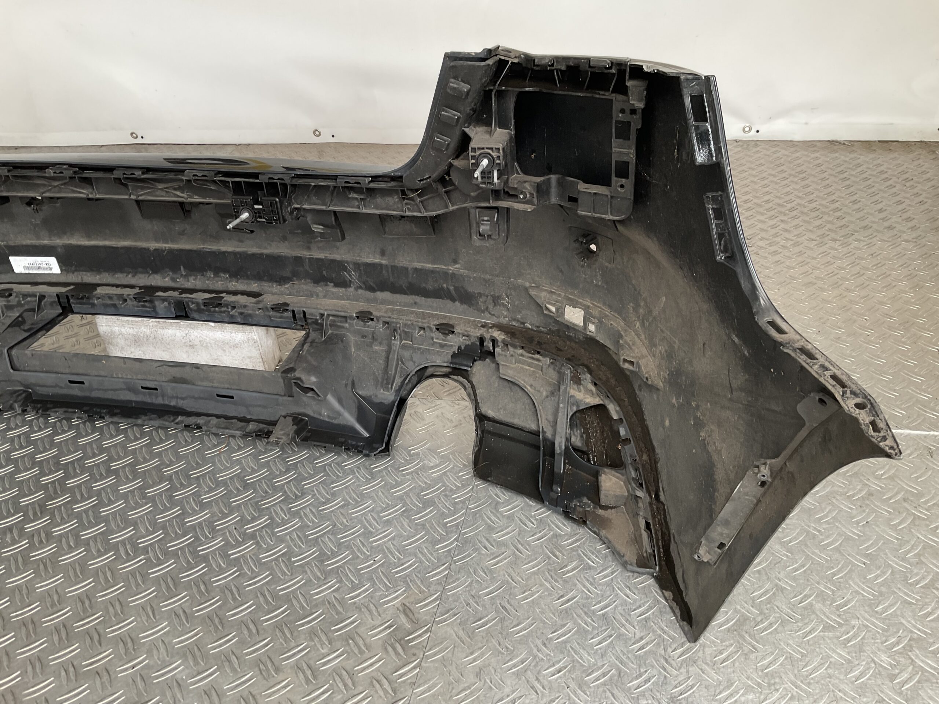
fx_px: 787
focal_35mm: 29
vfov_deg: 48.2
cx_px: 470
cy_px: 352
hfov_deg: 61.7
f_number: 1.8
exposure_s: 1/50
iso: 40
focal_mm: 3
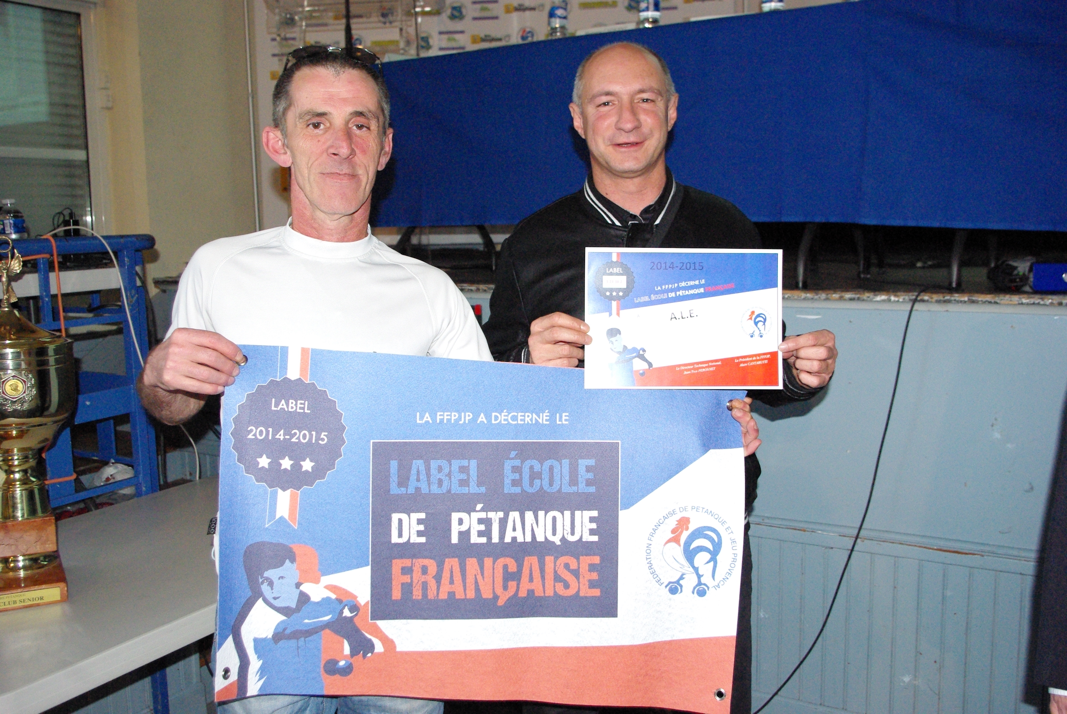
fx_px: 1009
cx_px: 534
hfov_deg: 55.7
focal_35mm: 34
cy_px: 357
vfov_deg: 39.0
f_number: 4.5
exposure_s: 1/45
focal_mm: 23.13
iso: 1600
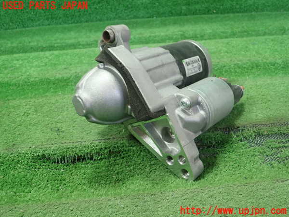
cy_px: 108
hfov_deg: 60.0
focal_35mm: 30
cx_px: 144
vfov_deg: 46.8
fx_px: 250
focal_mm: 5.5
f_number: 2.3
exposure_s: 1/125
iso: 400
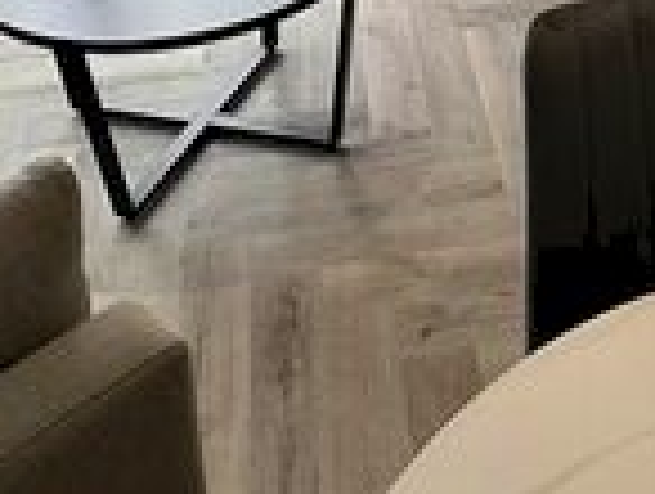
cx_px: 529
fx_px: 1270
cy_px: -258
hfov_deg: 28.3
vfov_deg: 19.1
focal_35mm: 67
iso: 40
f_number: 2.2
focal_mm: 2.22
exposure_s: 1/100
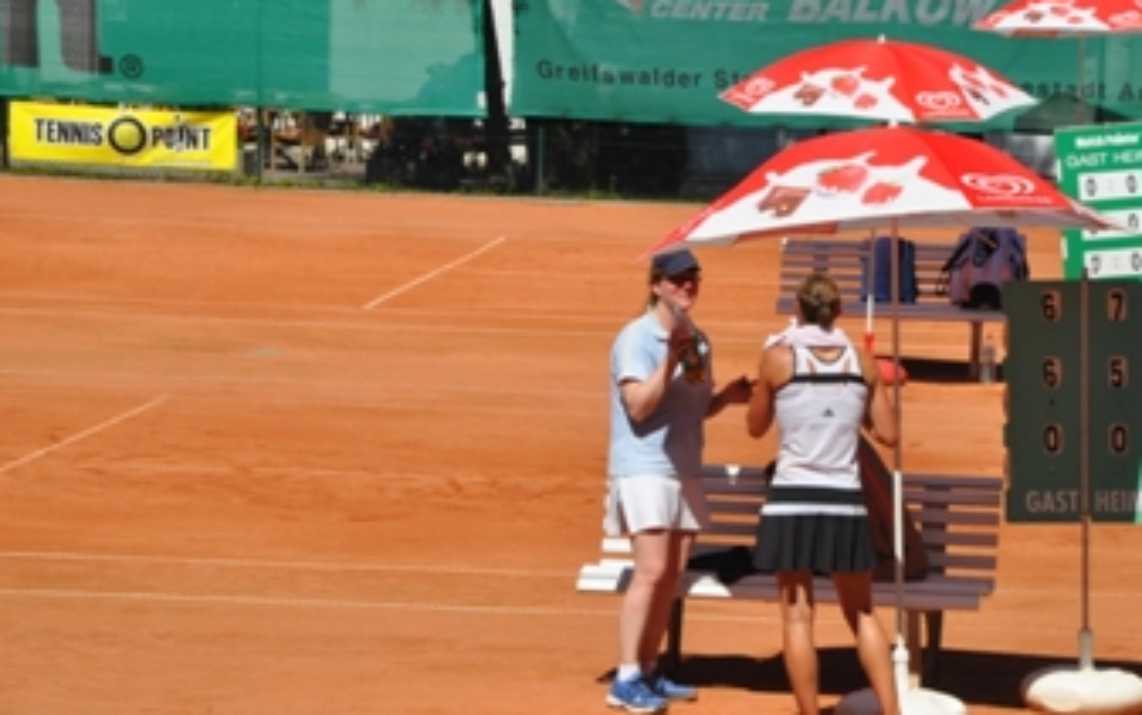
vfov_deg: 6.6
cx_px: 739
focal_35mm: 199
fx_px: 6197
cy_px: 413
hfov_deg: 10.5
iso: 200
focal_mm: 98
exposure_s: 1/500
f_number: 11
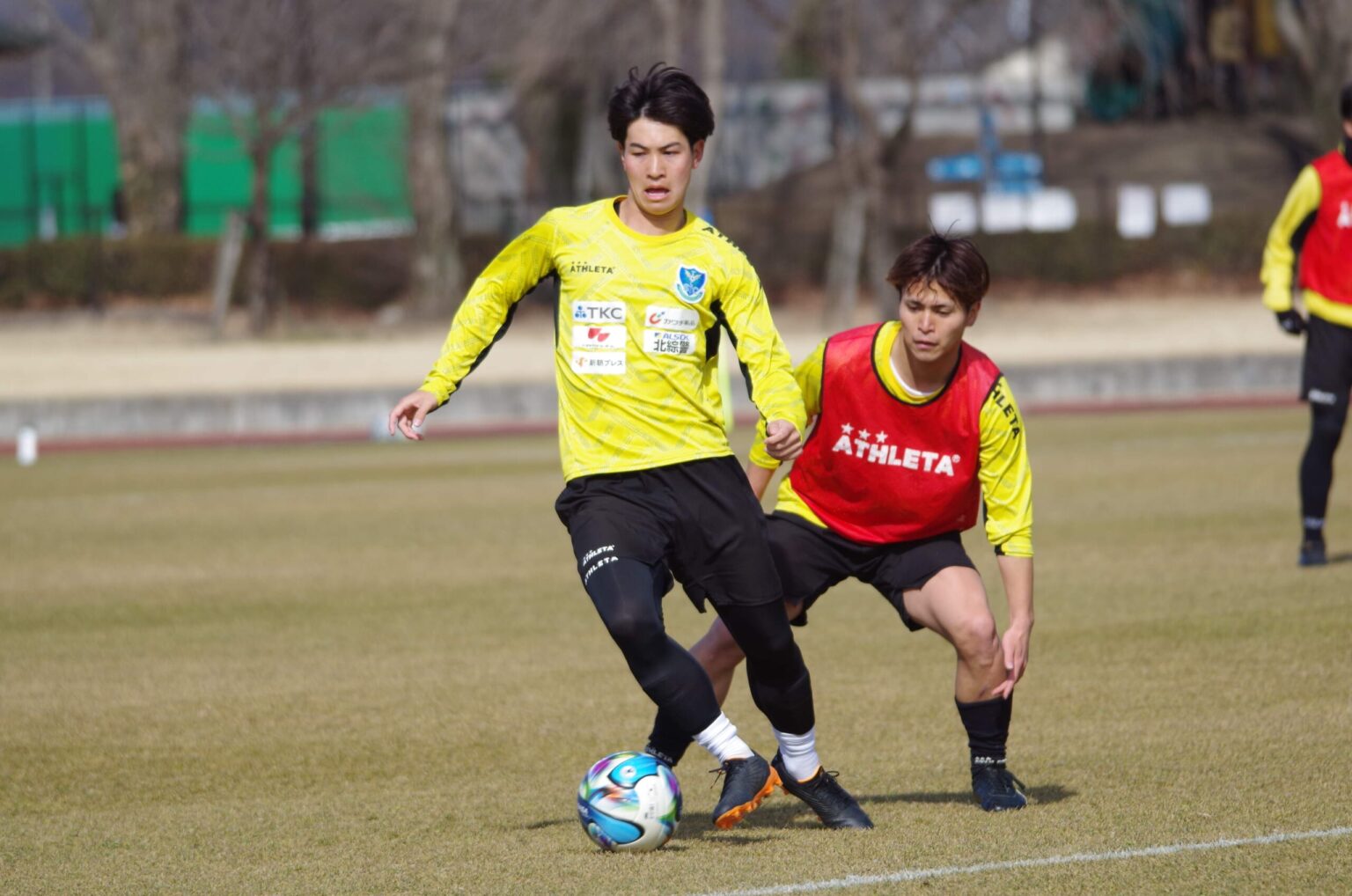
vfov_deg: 3.7
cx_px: 676
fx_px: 14057
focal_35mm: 375
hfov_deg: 5.5
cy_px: 448
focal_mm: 250
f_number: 5.6
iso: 200
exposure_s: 1/800
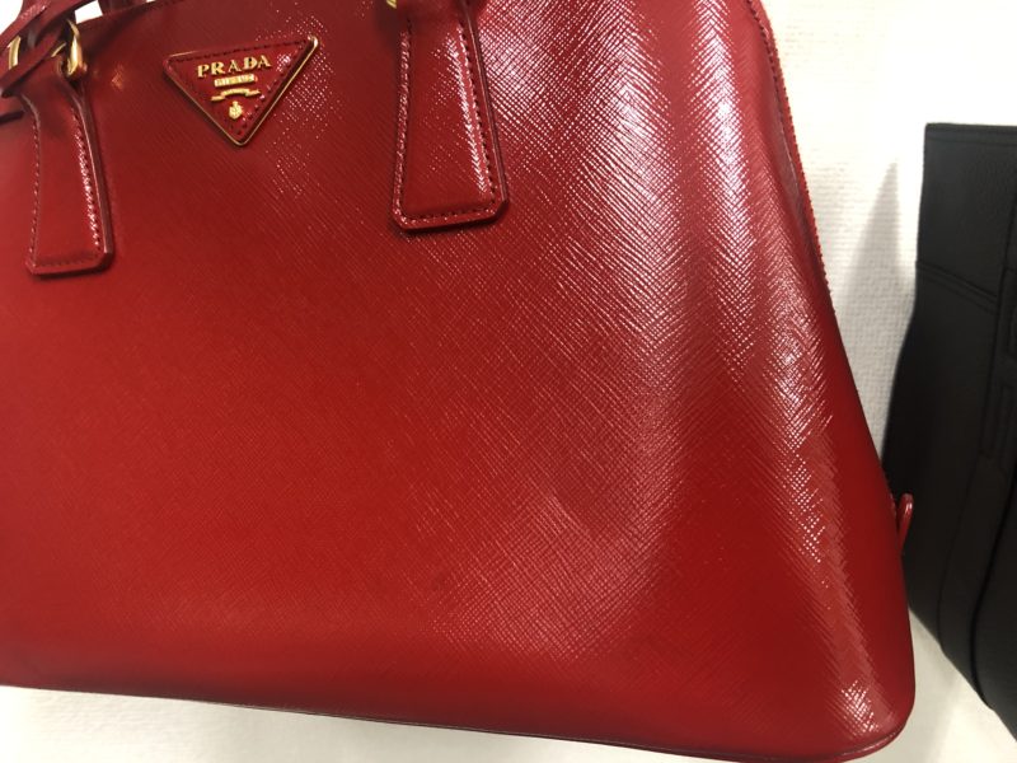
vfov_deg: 49.7
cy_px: 382
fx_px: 823
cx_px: 508
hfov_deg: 63.4
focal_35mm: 28
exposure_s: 1/15
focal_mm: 3.99
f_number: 1.8
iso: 80
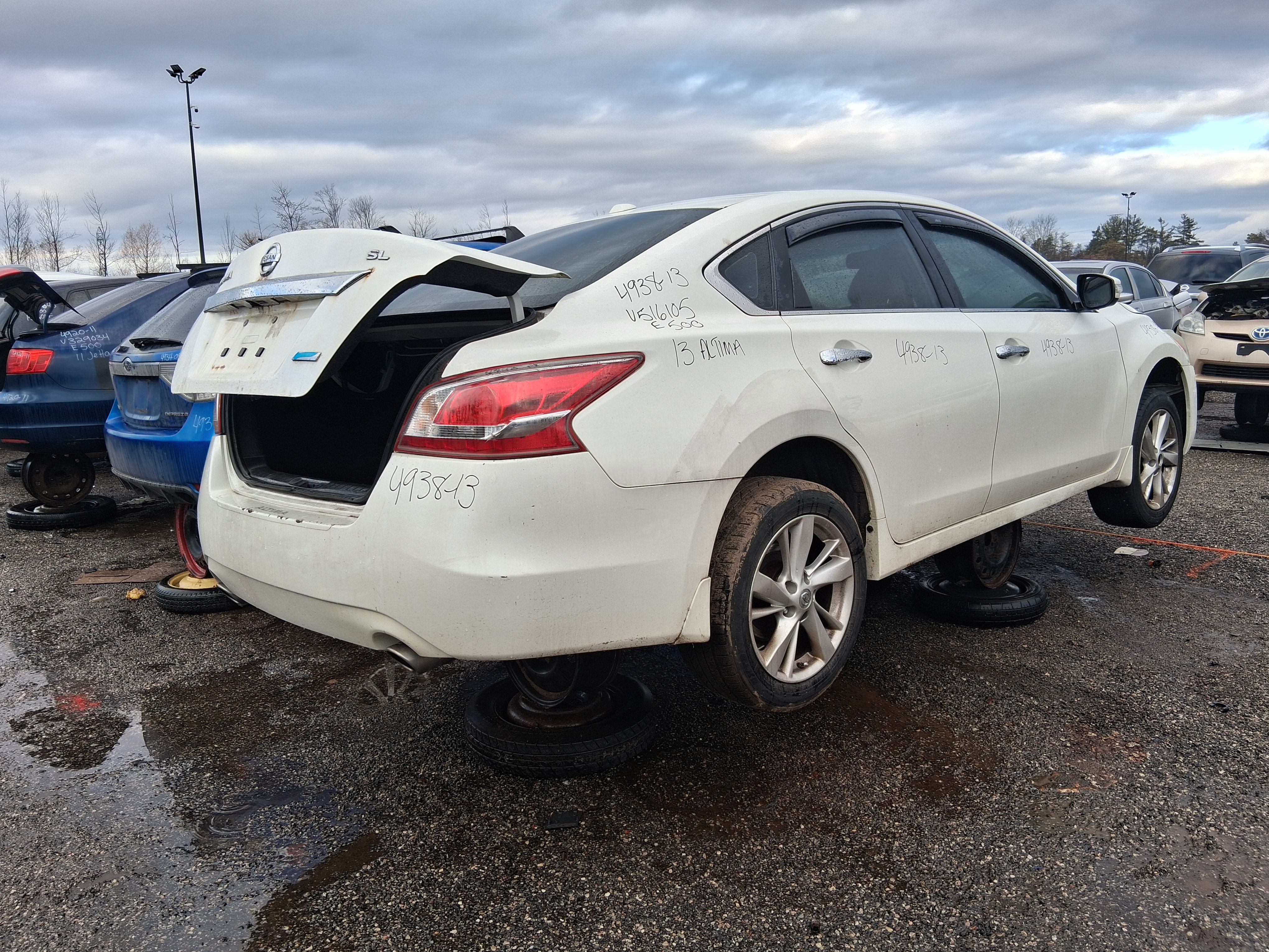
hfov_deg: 67.3
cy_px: 476
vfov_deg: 53.1
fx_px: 953
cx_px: 634
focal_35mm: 26
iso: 25
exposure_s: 1/120
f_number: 1.8
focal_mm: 3.98
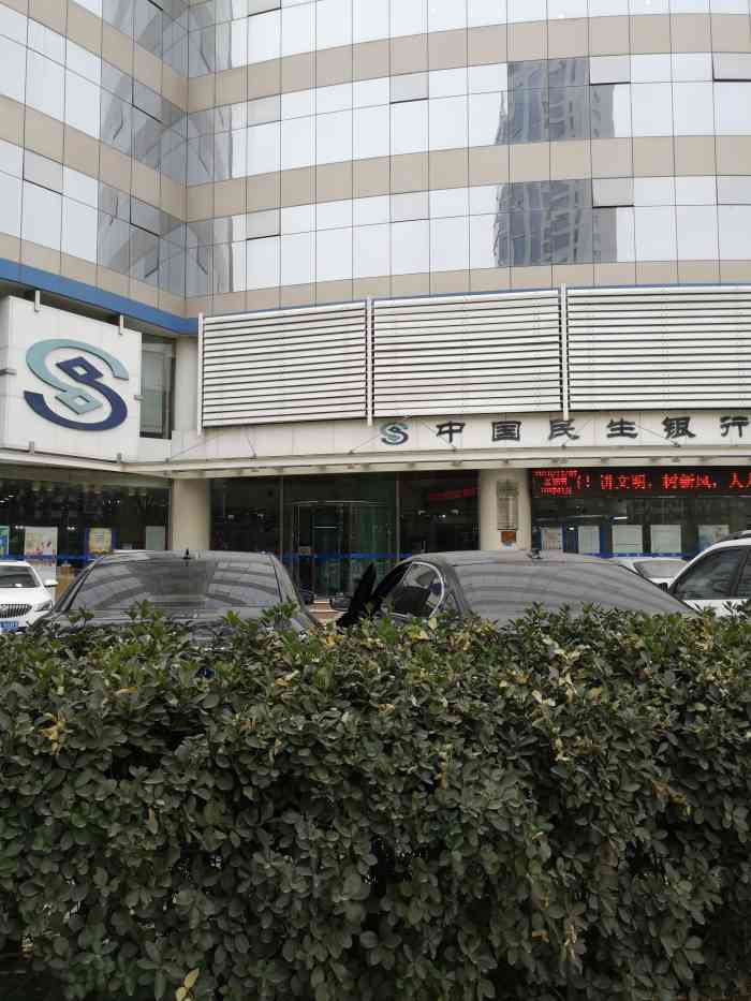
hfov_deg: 51.4
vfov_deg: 65.3
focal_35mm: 27
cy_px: 500
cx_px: 376
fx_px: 781
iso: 50
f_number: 1.8
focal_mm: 3.95
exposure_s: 1/435
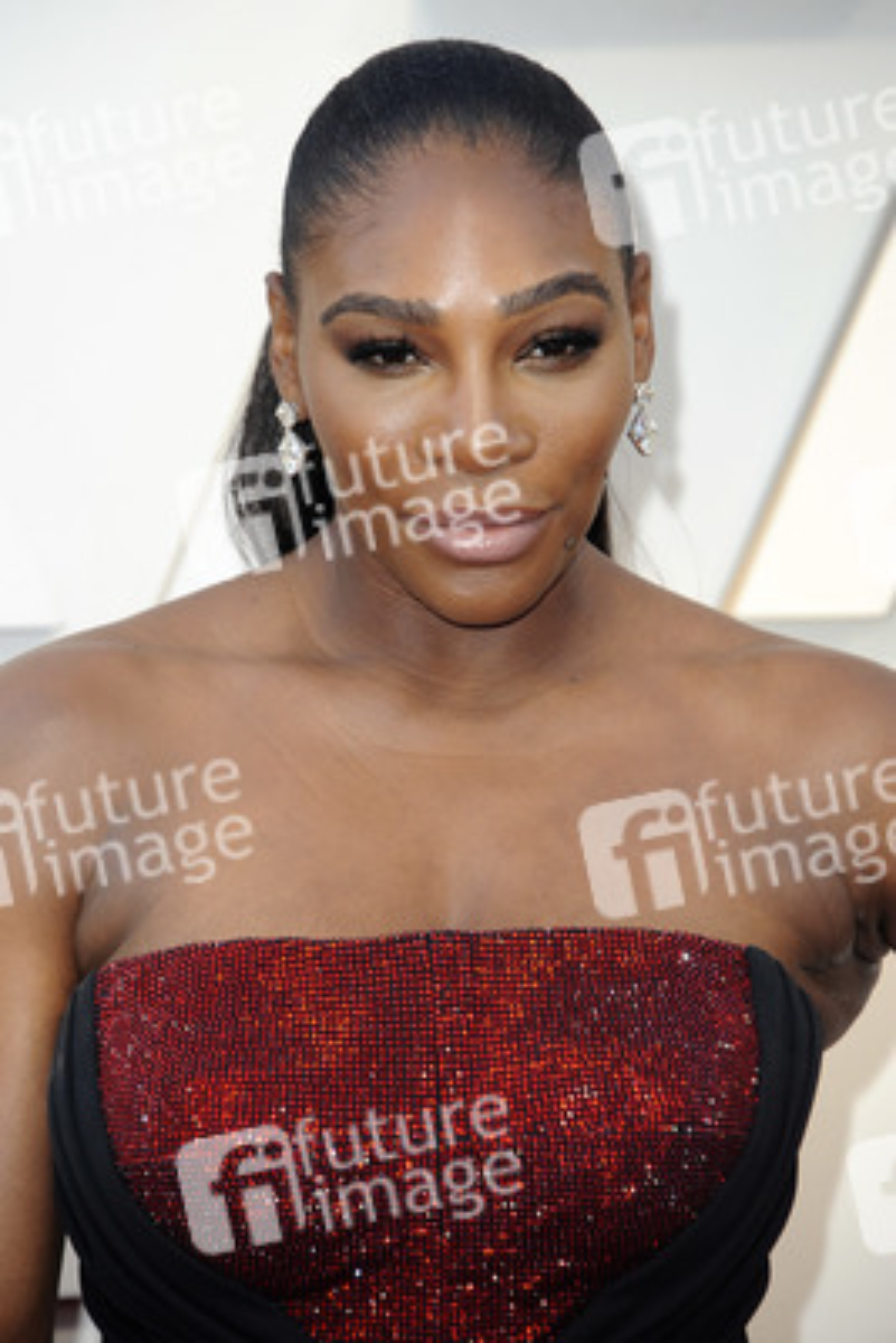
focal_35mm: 210
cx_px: 448
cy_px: 672
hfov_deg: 6.5
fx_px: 7833
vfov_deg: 9.8
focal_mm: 210
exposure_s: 1/250
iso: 1000
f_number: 6.3
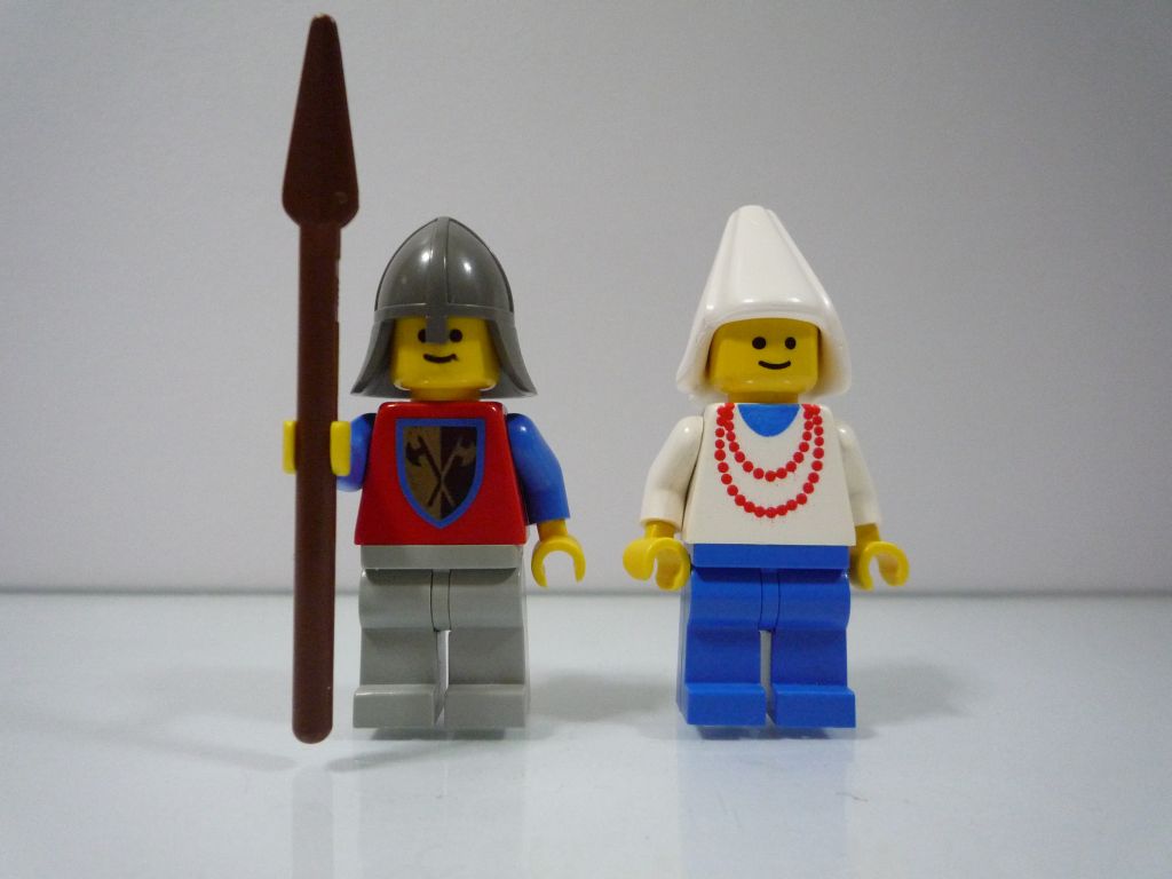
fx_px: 846
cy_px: 440
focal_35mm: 25
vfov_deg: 54.9
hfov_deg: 69.4
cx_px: 586
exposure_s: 1/30
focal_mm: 4.4
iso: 400
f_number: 2.8
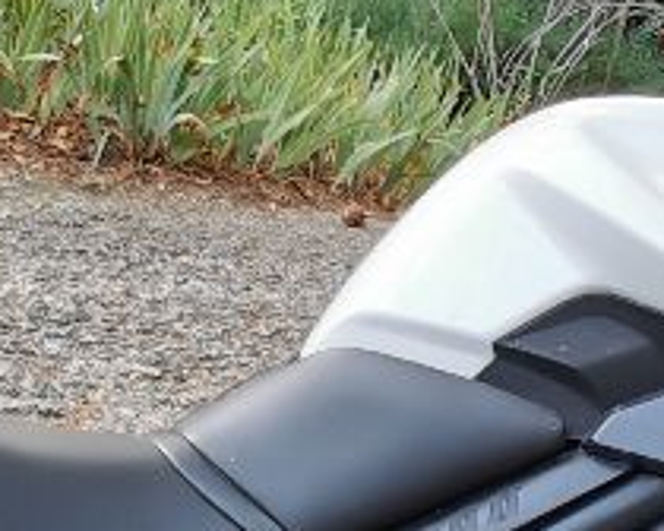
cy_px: 686
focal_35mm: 161
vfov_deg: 9.4
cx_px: 228
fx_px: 3164
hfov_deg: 12.0
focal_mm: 5.58
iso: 50
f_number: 1.8
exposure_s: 1/171
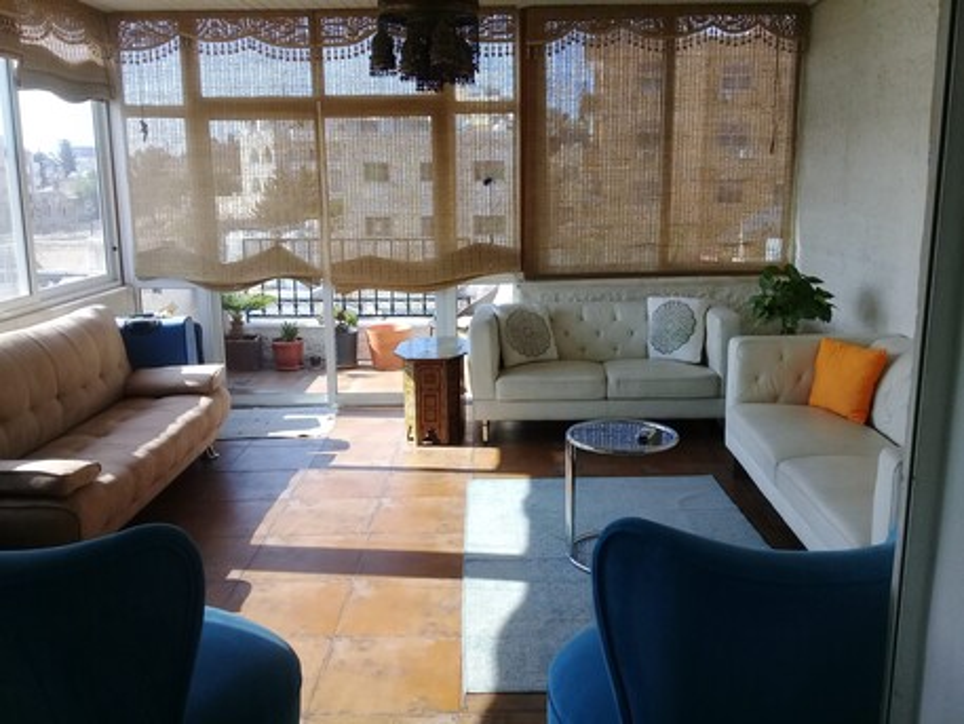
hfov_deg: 58.3
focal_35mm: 31
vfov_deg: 45.5
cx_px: 482
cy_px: 362
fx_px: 864
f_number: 2.2
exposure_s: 1/330
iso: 50
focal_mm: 3.3
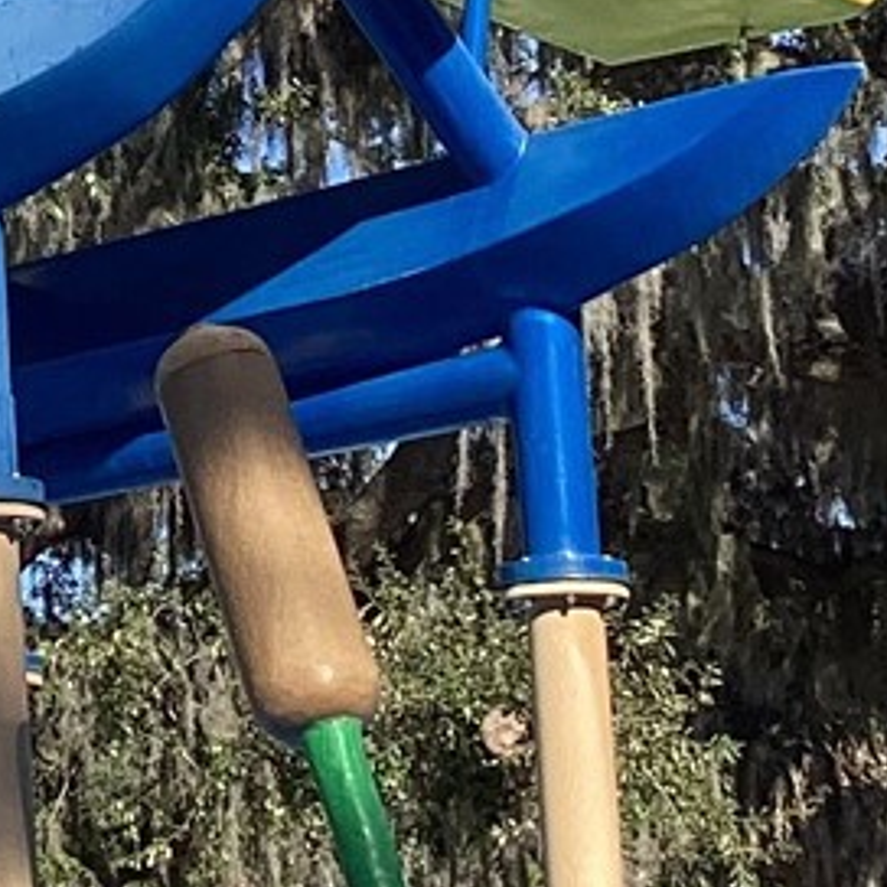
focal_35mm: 161
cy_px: -10
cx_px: -515
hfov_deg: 10.4
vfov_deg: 10.8
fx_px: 4667
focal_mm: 3.3
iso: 25
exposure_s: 1/936
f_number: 2.4
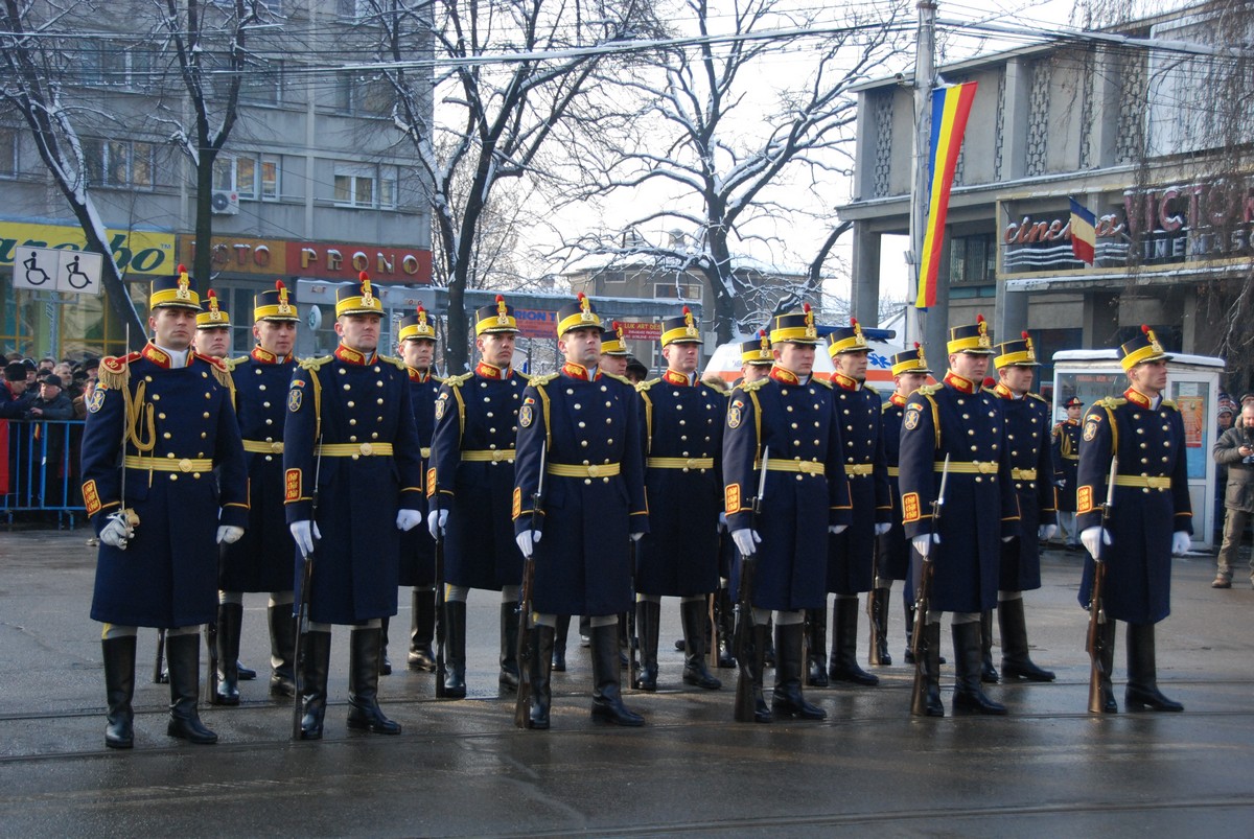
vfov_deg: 21.6
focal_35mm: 63
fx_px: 2197
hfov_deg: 31.9
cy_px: 420
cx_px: 627
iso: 640
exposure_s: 1/800
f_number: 4.5
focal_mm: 42
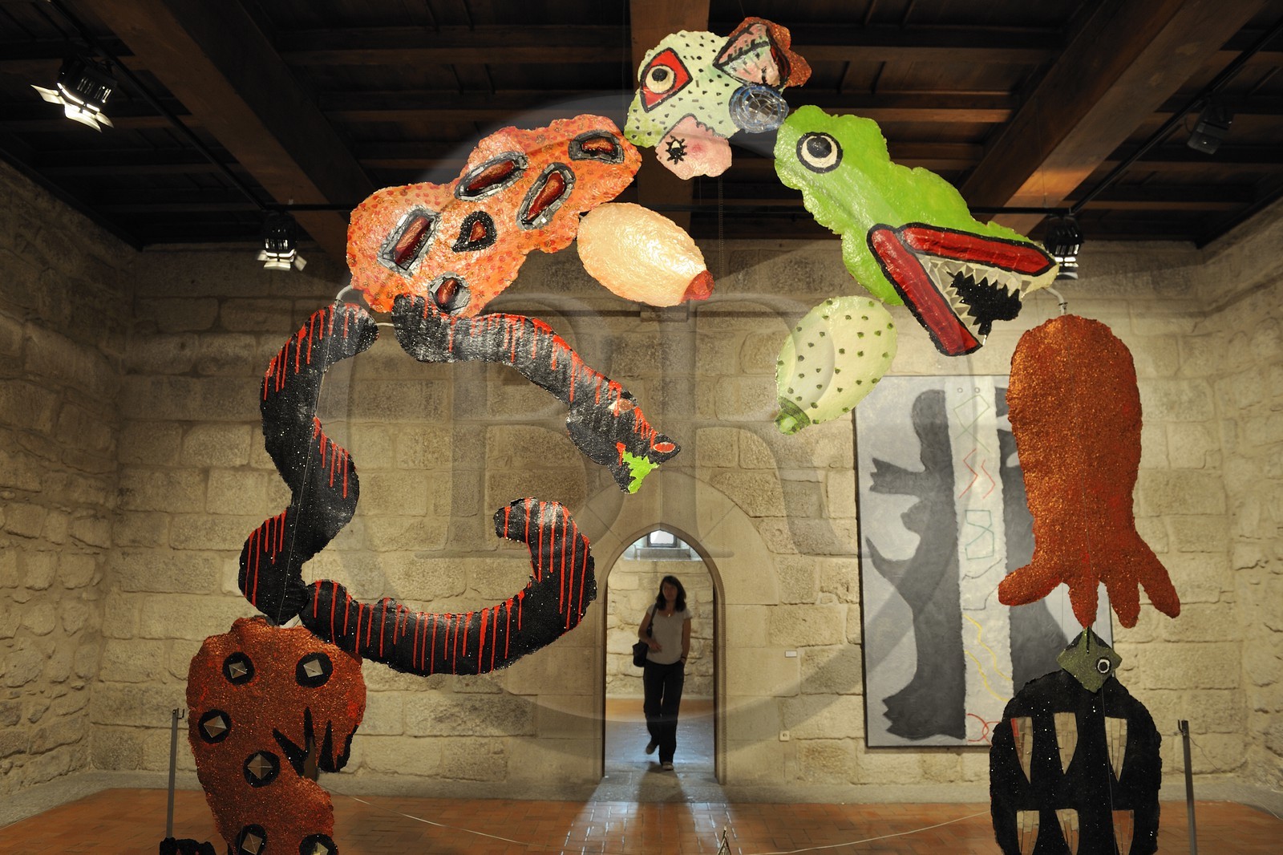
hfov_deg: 73.8
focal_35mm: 24
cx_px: 642
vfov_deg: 53.1
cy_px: 428
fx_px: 855
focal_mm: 24
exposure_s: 1/8
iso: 800
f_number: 4.5
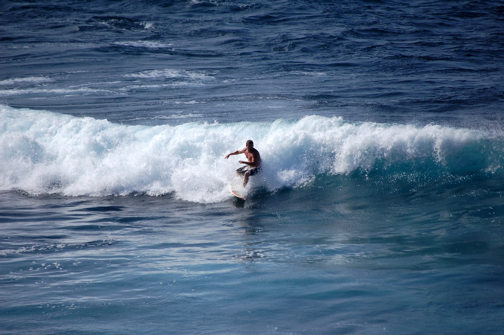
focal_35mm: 300
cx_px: 252
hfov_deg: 6.9
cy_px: 168
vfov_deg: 4.6
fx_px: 4195
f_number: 5.6
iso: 220
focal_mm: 200
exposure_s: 1/2000
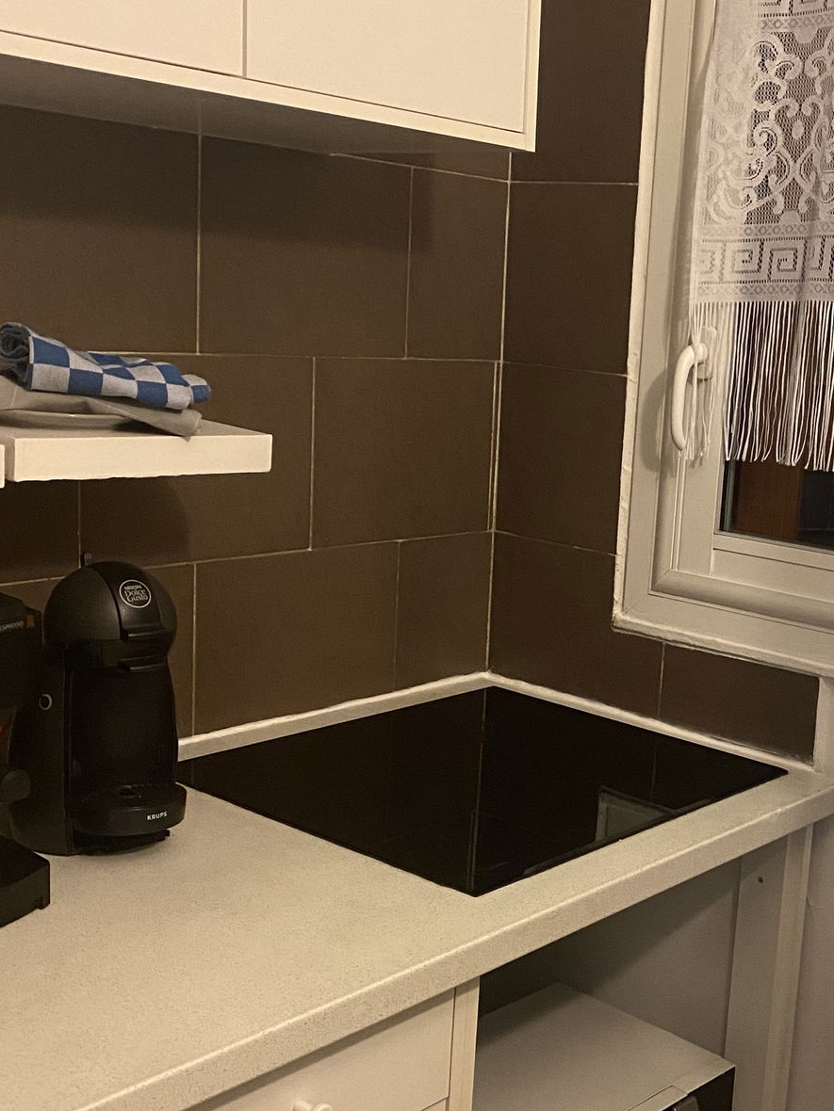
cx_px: 662
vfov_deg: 40.4
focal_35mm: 47
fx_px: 1510
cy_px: 628
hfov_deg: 30.2
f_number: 1.8
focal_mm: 4.25
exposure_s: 1/33
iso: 500
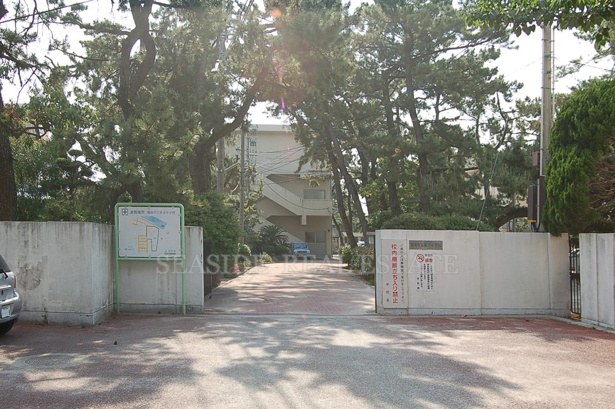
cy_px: 204
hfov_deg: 55.1
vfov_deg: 38.3
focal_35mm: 34
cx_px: 308
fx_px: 589
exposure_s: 1/200
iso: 200
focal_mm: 23
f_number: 7.1
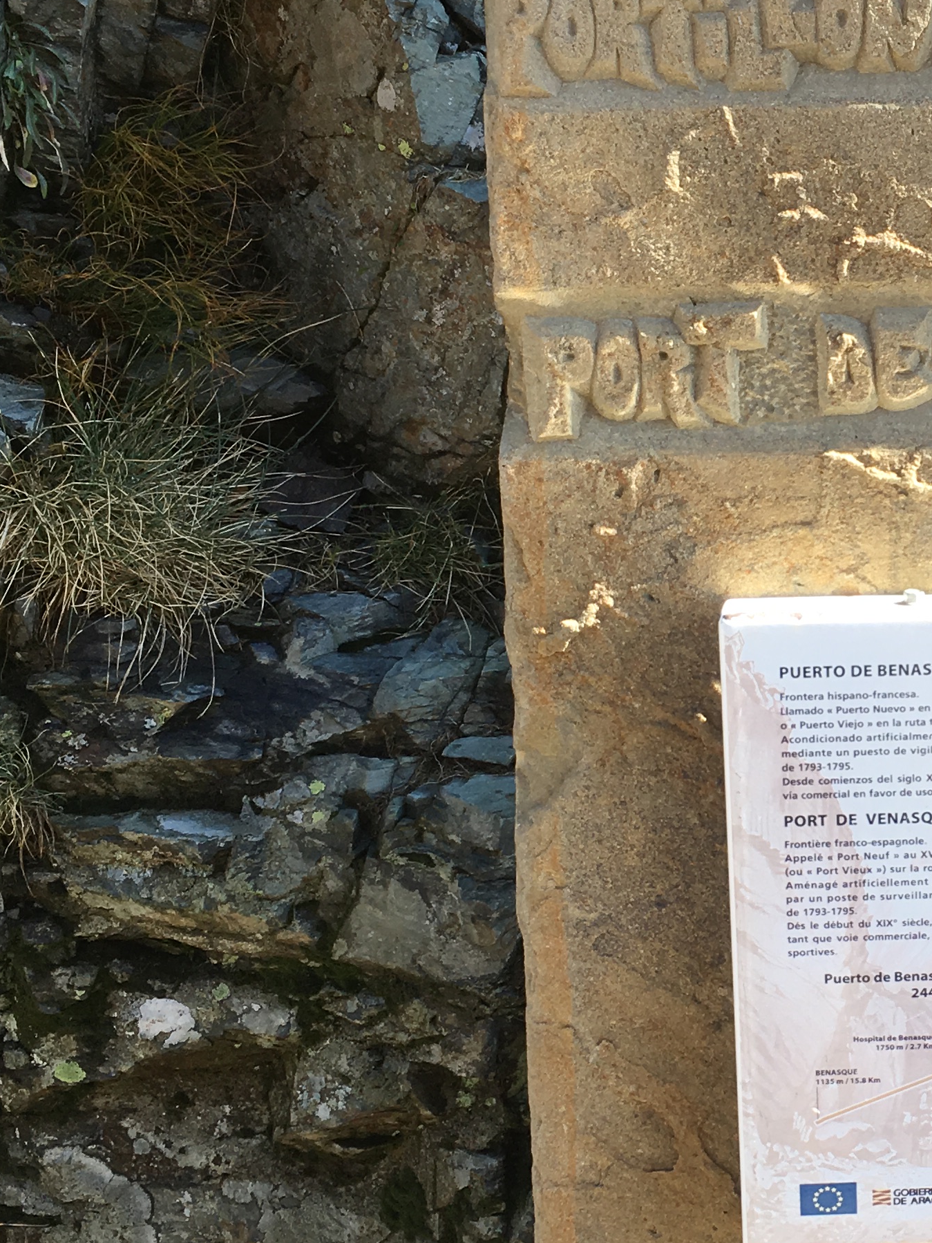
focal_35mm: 65
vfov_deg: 29.8
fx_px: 2334
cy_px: 610
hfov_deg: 21.6
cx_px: 969
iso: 25
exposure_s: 1/177
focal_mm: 4.15
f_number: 2.2
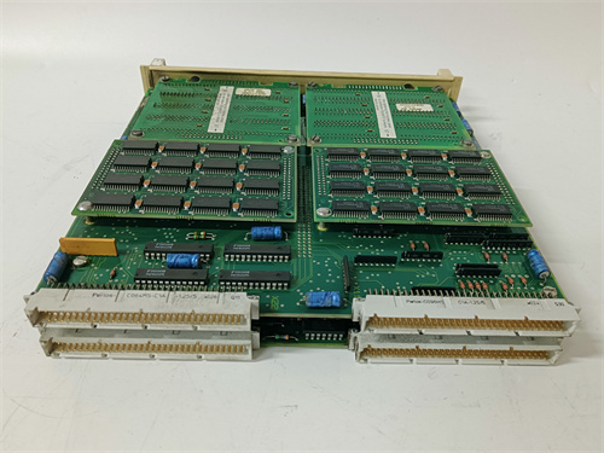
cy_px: 226
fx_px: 471
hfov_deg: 65.3
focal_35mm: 27
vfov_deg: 51.4
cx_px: 302
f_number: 1.9
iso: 904
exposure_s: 1/50
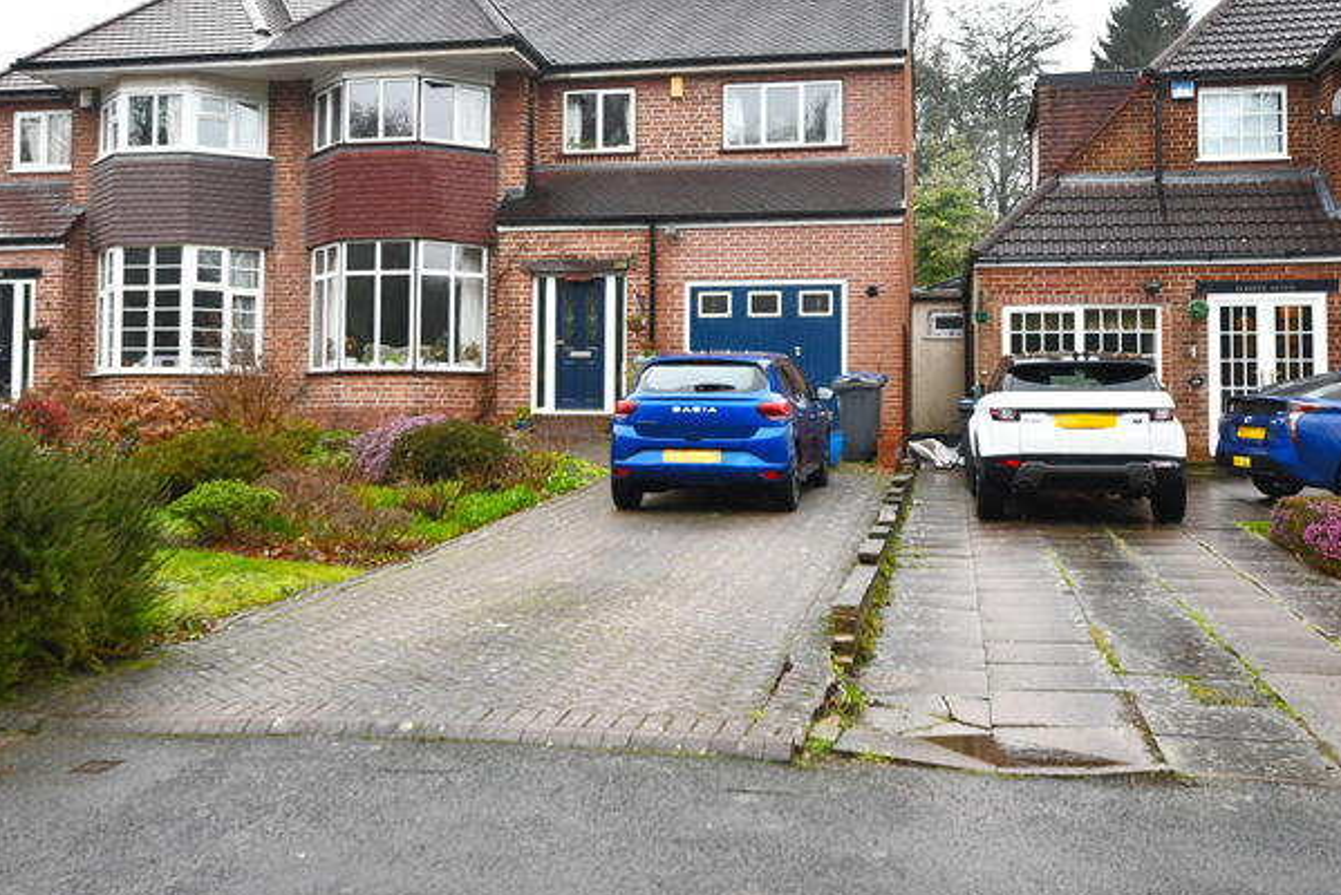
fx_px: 1491
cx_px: 659
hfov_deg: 48.4
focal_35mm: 40
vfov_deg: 33.3
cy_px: 359
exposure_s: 1/250
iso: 720
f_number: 3.5
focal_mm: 20
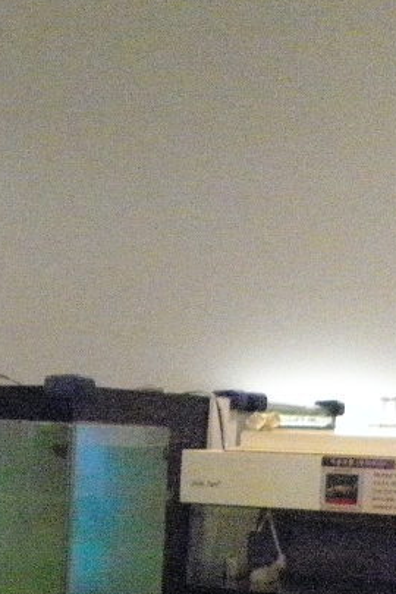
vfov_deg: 21.2
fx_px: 1518
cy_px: 628
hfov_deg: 13.0
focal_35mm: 92
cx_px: -383
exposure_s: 1/125
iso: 1250
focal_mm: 5
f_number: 3.5
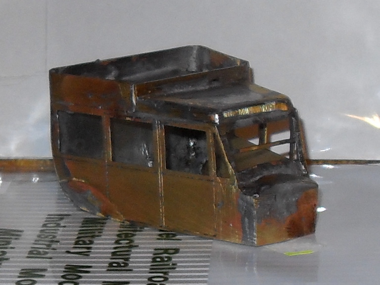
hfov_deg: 54.0
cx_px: 190
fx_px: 373
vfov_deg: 41.8
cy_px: 142
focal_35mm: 34
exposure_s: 1/45
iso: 100
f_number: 2.8
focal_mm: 6.3
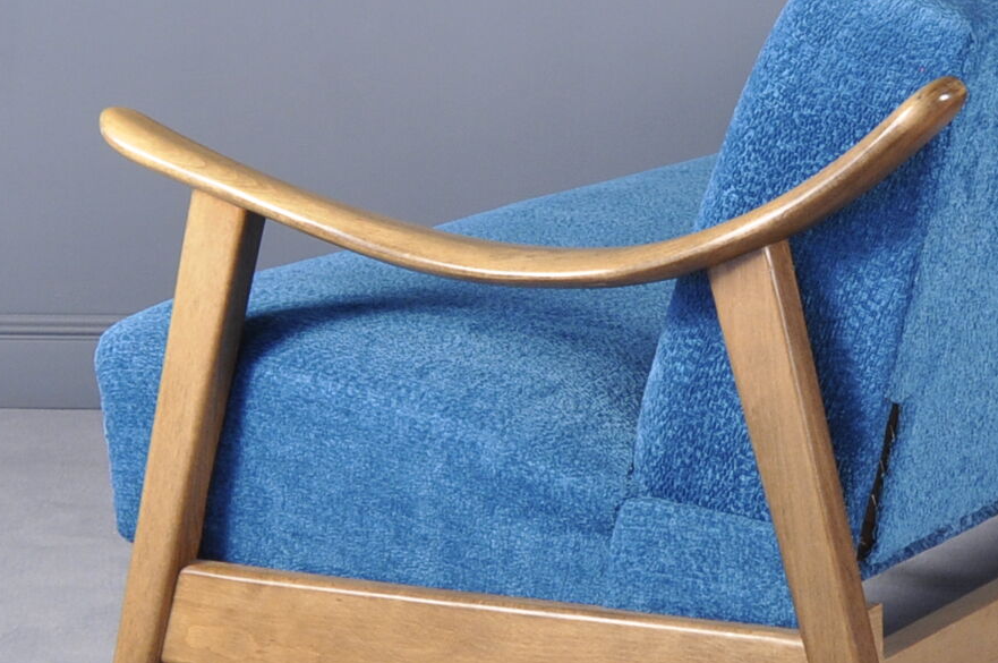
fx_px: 3788
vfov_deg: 10.0
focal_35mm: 137
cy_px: 248
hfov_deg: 15.0
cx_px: 725
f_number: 8
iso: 400
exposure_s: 1/5
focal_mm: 25
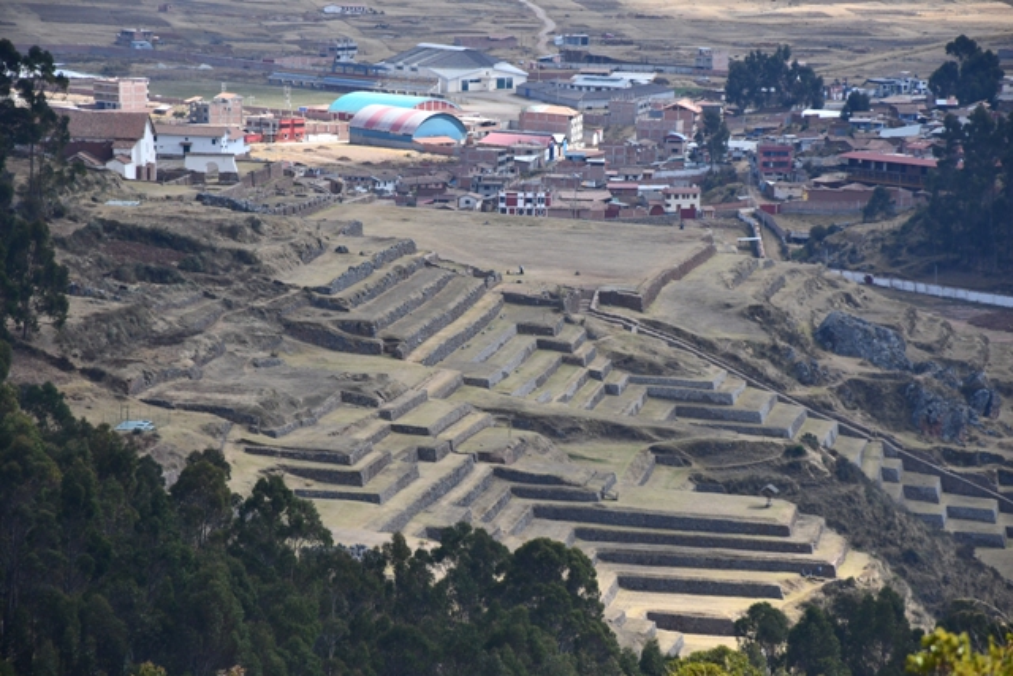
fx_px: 5910
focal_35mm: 210
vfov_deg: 6.5
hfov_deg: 9.8
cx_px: 506
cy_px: 338
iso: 500
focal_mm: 140
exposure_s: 1/800
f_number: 7.1
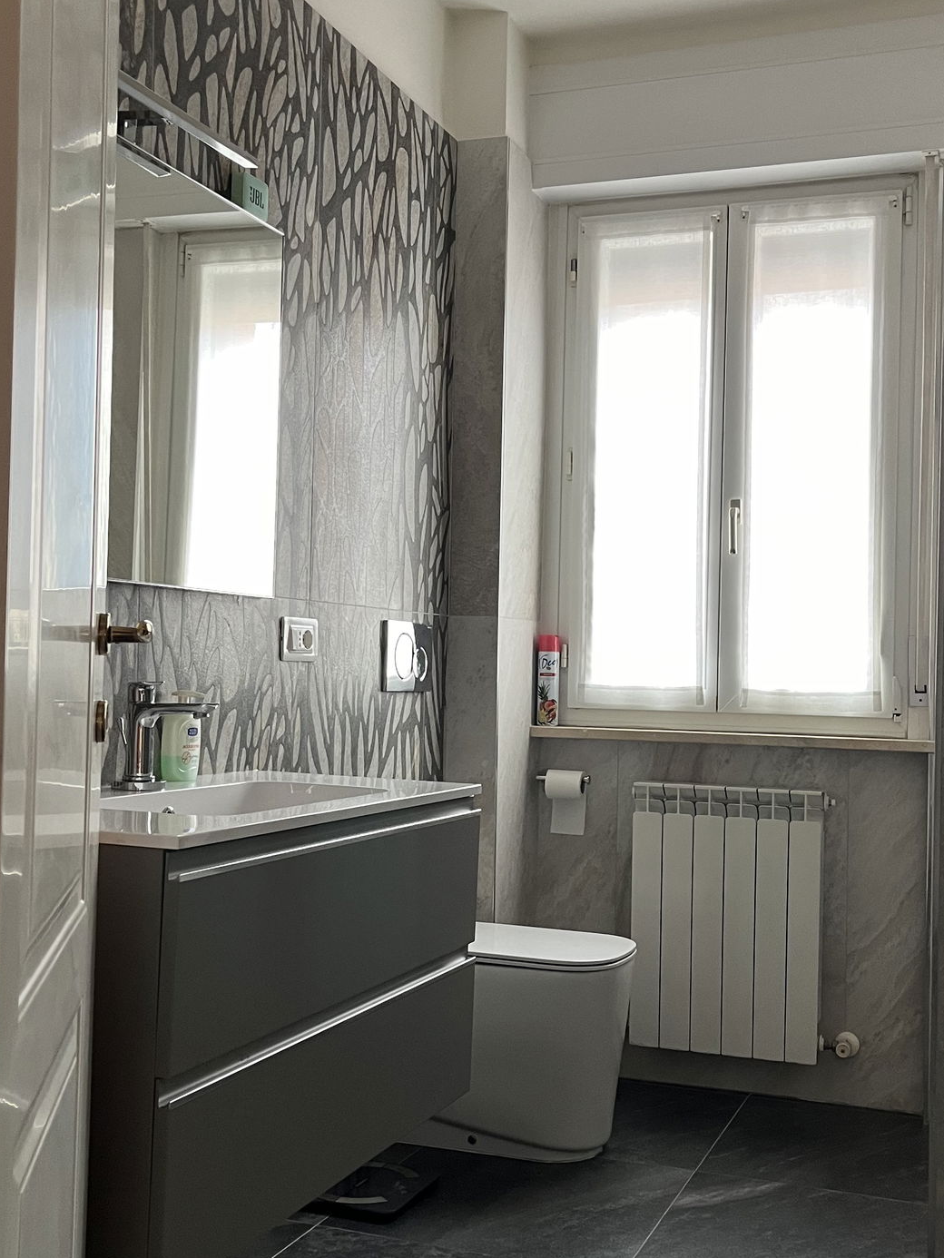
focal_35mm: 40
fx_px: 1454
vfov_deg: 46.8
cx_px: 515
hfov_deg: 35.9
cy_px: 639
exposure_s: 1/60
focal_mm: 5.1
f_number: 1.6
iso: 200
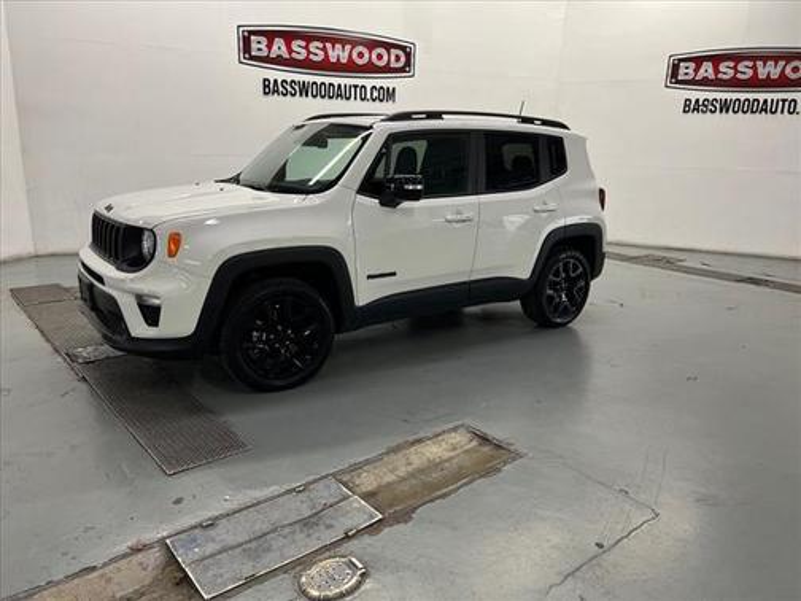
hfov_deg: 67.3
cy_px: 300
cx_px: 400
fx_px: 602
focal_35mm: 26
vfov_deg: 53.1
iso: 125
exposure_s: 1/120
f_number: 1.5
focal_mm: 5.7
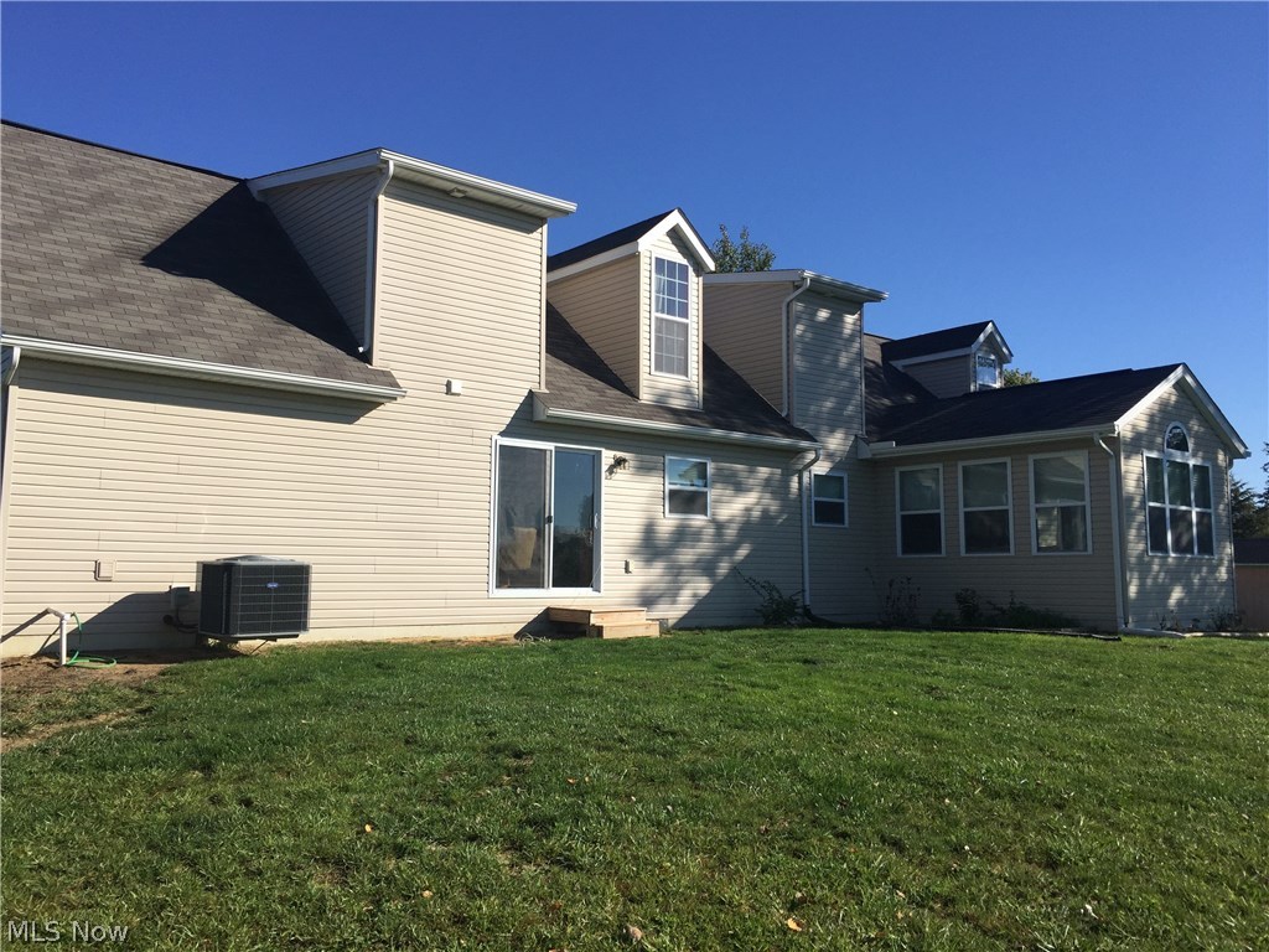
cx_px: 634
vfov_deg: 48.2
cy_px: 476
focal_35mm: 29
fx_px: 1063
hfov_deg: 61.7
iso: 32
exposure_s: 1/2639
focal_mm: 4.15
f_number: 2.2
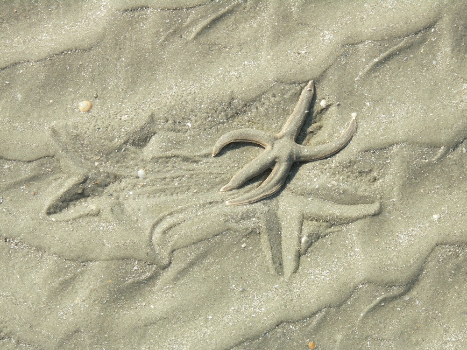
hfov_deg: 13.6
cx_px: 234
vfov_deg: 10.2
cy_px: 175
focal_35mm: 145
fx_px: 1956
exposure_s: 1/500
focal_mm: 37.4
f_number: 5.6
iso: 200
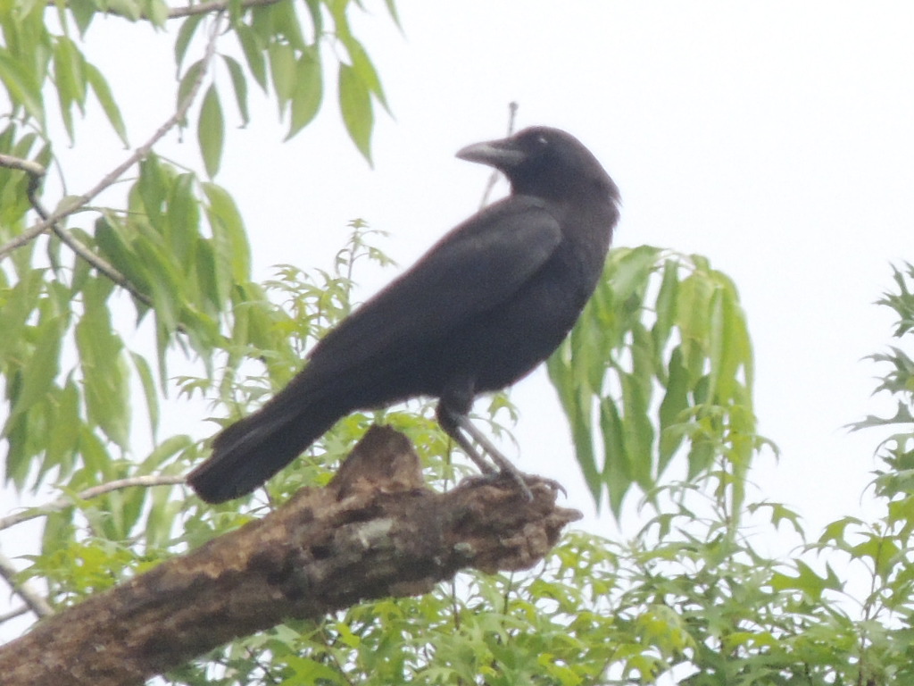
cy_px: 343
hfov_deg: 2.8
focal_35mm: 700
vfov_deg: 2.1
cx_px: 457
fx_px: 18483
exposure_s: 1/1000
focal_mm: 124.8
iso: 400
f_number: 5
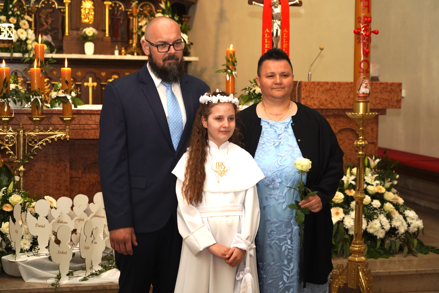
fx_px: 793
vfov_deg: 20.9
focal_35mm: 65
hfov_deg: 31.0
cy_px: 146
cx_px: 220
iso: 400
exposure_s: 1/100
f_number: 4
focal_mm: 65
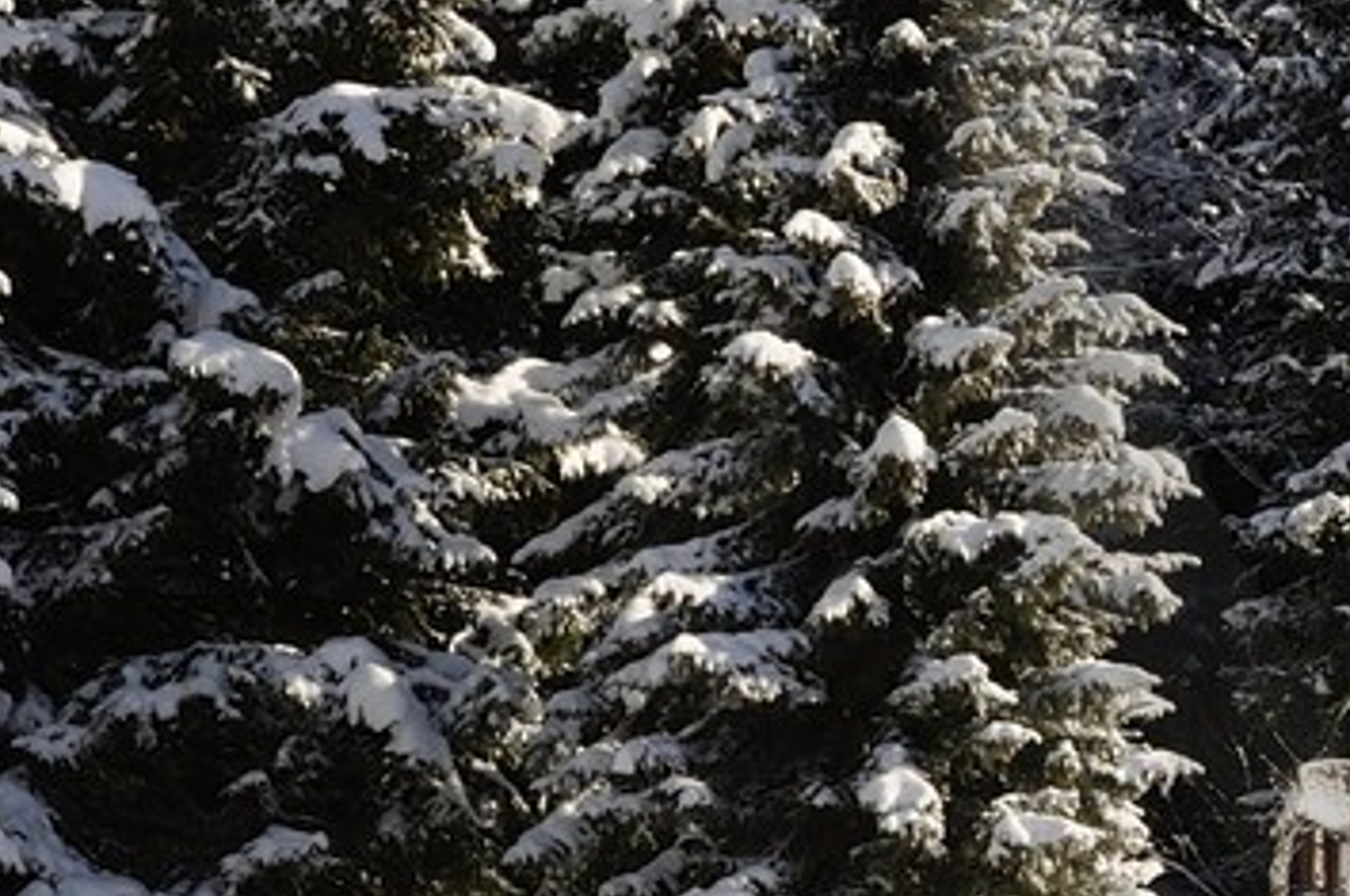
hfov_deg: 8.7
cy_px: -53
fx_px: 8463
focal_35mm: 226
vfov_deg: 6.0
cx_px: 2502
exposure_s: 1/160
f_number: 14
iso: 200
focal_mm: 50
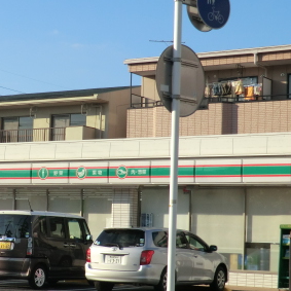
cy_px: 160
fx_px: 894
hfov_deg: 18.3
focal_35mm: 94
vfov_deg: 18.5
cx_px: 53
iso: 80
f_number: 4
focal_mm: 8.4
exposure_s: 1/640
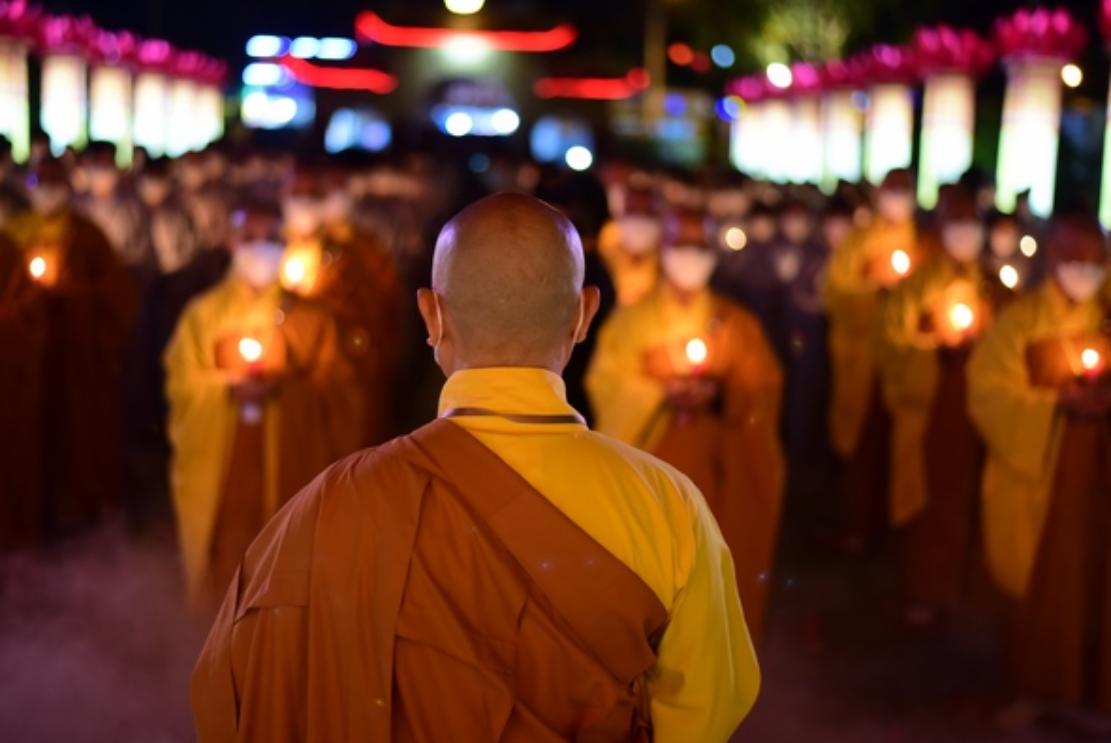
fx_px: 1699
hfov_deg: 36.2
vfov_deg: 24.7
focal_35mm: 55
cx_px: 524
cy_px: 344
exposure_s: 1/40
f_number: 1.8
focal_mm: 50
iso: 1250
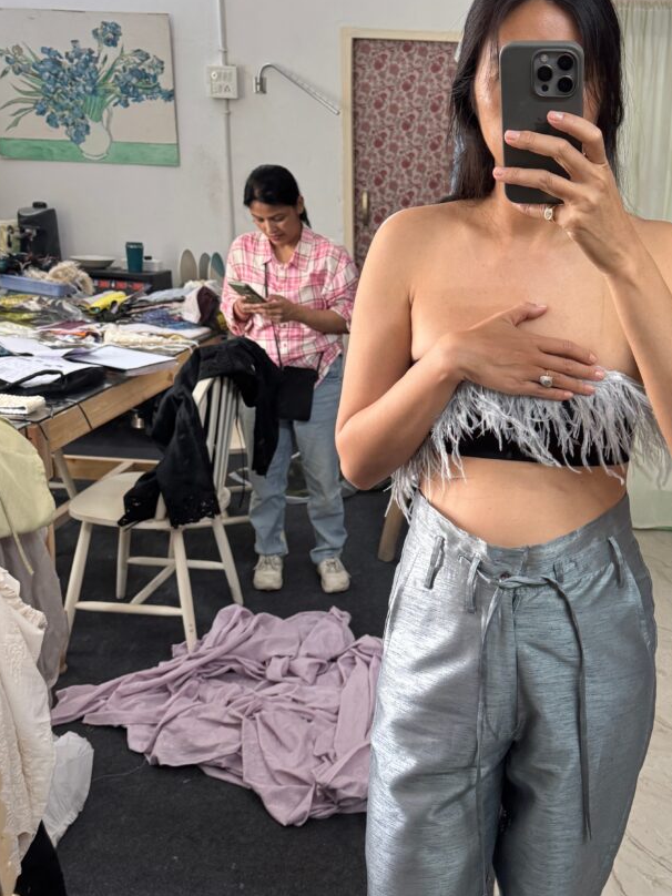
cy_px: 455
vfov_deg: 49.0
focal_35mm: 38
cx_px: 511
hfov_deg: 36.7
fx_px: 984
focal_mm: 6.76
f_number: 1.78
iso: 250
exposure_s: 1/50
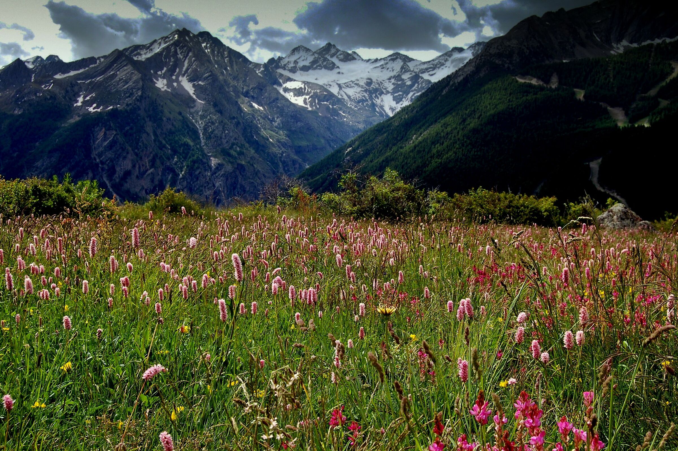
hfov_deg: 43.6
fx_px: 847
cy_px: 226
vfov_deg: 29.8
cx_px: 339
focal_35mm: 45
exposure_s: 1/250
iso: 250
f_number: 10
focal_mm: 30
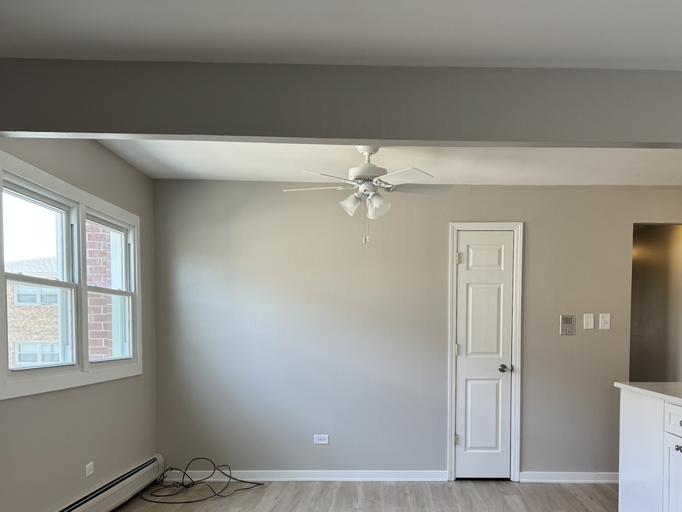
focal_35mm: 39
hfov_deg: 47.7
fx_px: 769
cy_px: 368
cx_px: 399
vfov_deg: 36.2
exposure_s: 1/121
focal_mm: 6.76
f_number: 1.78
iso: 100
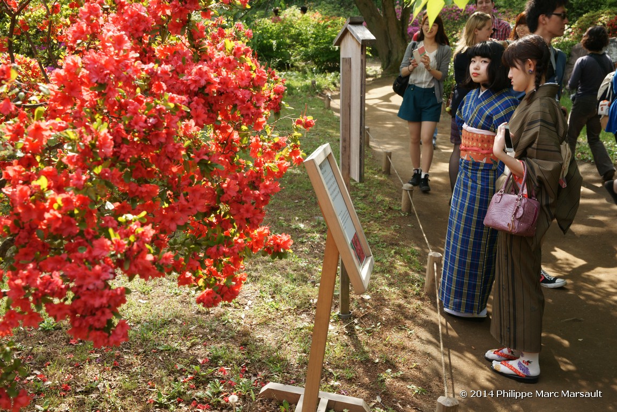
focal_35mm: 50
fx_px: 857
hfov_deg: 39.6
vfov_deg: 27.0
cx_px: 308
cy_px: 206
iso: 400
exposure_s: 1/100
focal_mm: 50
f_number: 11
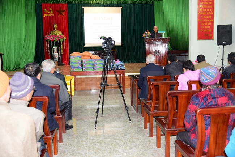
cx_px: 118
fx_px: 222
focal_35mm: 34
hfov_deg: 55.8
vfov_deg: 38.9
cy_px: 78
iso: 640
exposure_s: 1/40
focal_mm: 34
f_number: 4
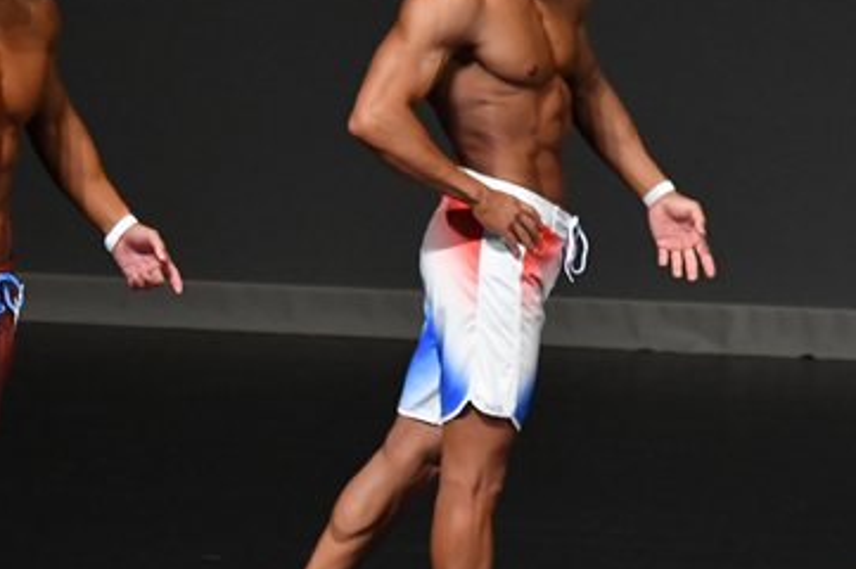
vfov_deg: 1.9
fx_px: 17603
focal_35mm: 741
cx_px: 305
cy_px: 292
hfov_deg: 2.8
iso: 4000
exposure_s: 1/400
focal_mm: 230
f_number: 5.6
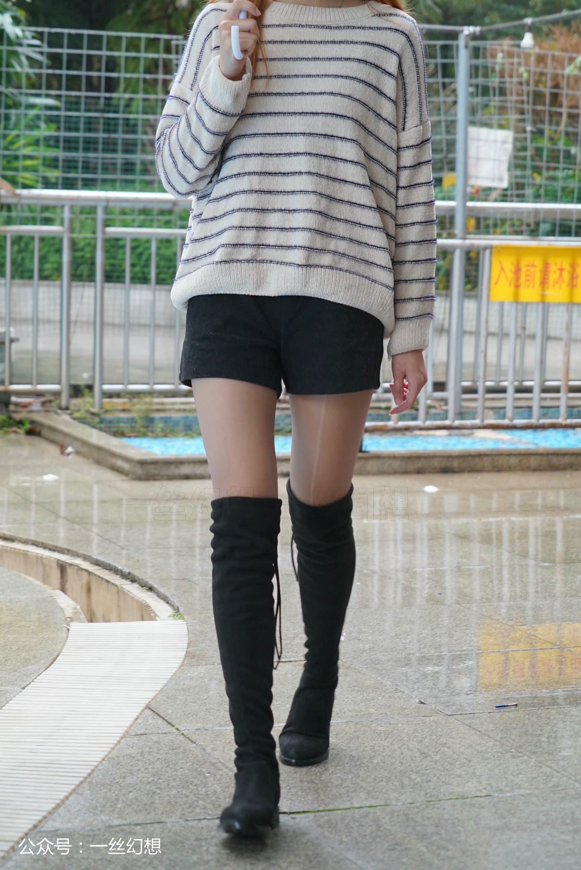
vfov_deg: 27.7
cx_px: 290
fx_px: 1765
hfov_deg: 18.7
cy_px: 435
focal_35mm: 73
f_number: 5.6
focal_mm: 73
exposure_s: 1/80
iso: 800
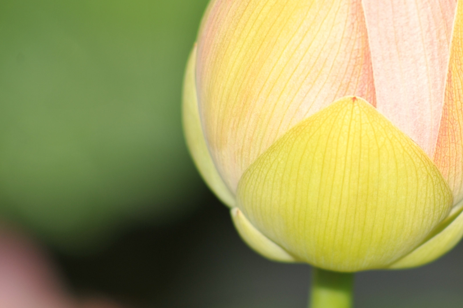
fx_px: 5488
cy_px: 31
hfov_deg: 4.8
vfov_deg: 3.2
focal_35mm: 427
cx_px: 401
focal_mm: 210
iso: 200
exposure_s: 1/160
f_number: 5.6
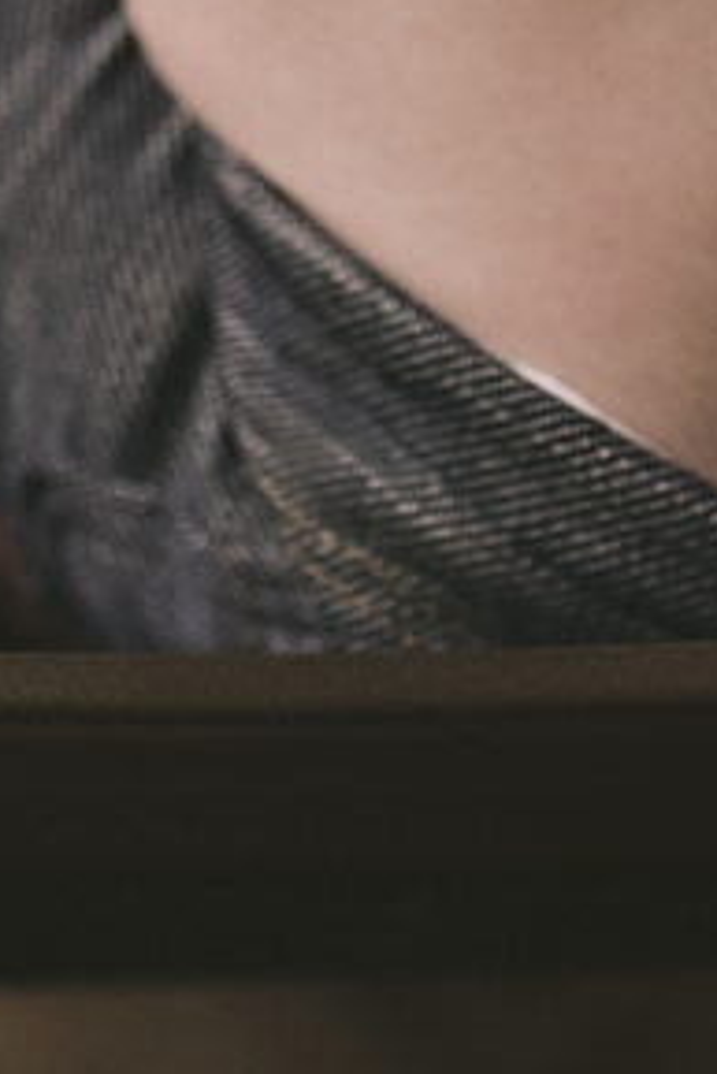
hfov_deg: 6.3
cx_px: 115
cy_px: -325
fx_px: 6504
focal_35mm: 218
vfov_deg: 9.3
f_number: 2.2
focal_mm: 35
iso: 500
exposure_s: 1/125
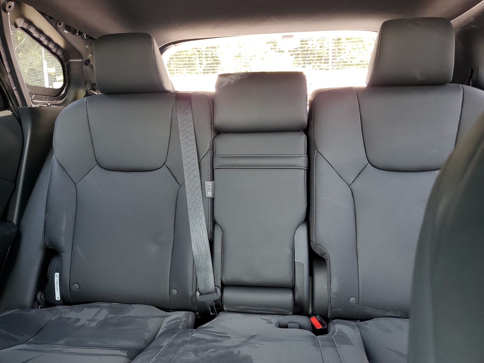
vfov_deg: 53.1
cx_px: 242
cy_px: 182
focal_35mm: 26
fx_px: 364
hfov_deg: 67.3
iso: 79
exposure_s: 1/60.2
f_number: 1.5
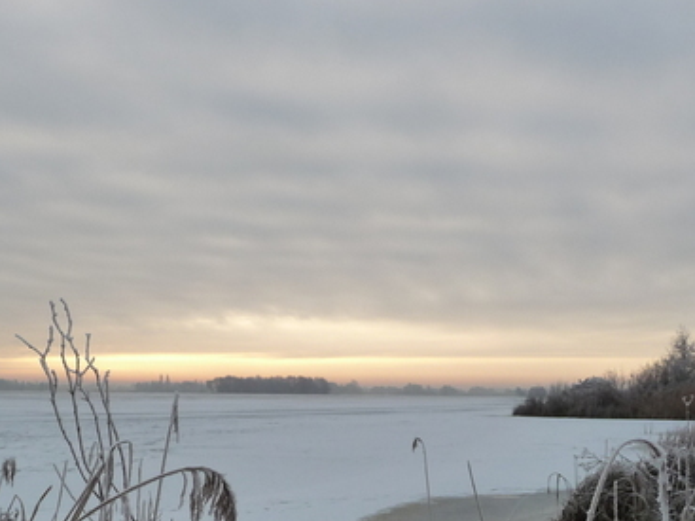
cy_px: 421
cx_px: 268
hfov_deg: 34.2
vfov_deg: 25.6
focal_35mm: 56
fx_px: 1124
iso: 160
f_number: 3.3
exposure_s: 1/400
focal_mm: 4.7
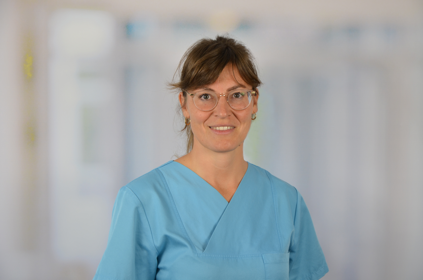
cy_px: 140
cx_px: 212
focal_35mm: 87
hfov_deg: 23.4
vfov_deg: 15.6
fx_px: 1020
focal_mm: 58
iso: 250
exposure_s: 1/30
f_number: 5
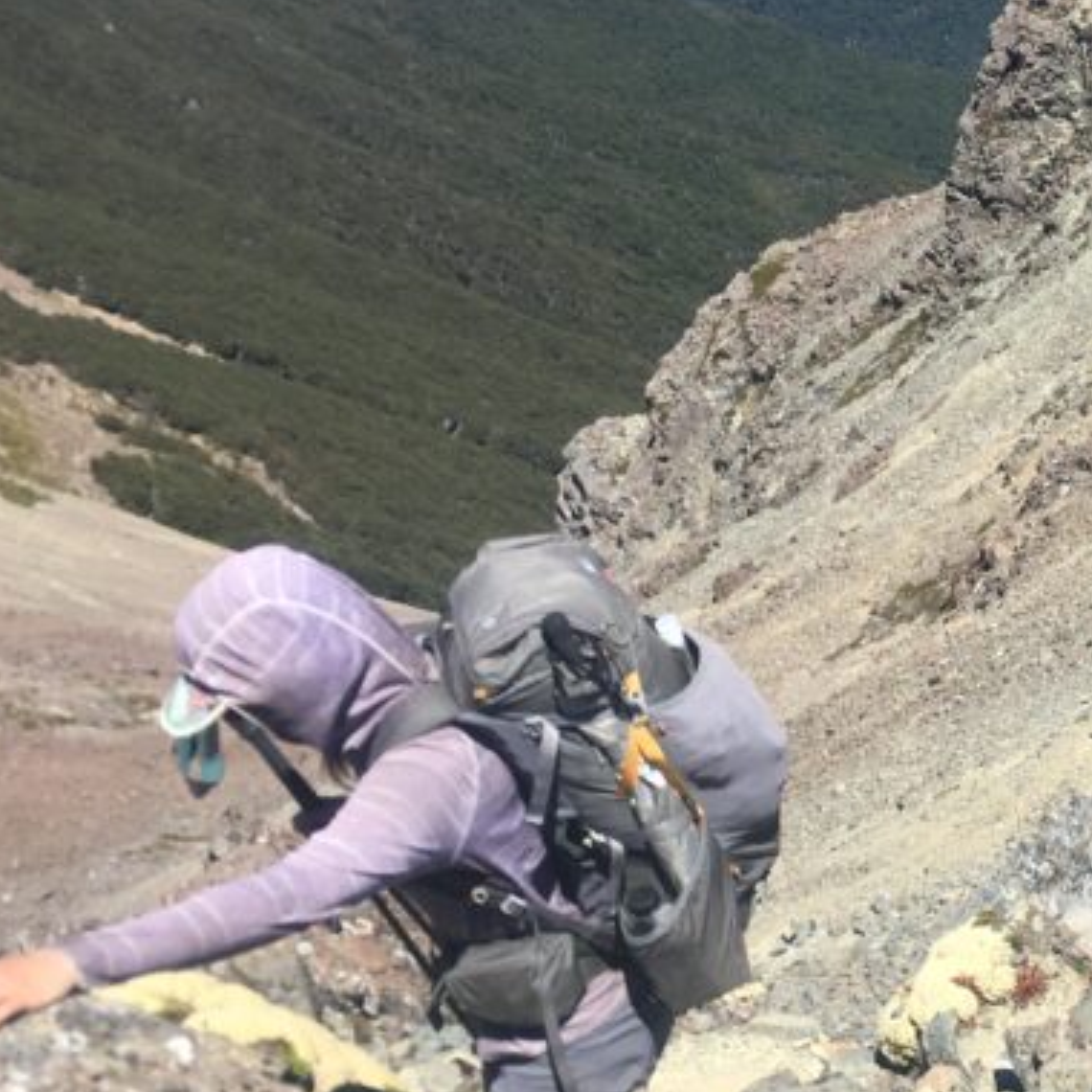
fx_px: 2463
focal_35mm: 69
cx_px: 1259
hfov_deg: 23.2
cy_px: 477
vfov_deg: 25.0
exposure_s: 1/1508
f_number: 2.2
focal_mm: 4.15
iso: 25
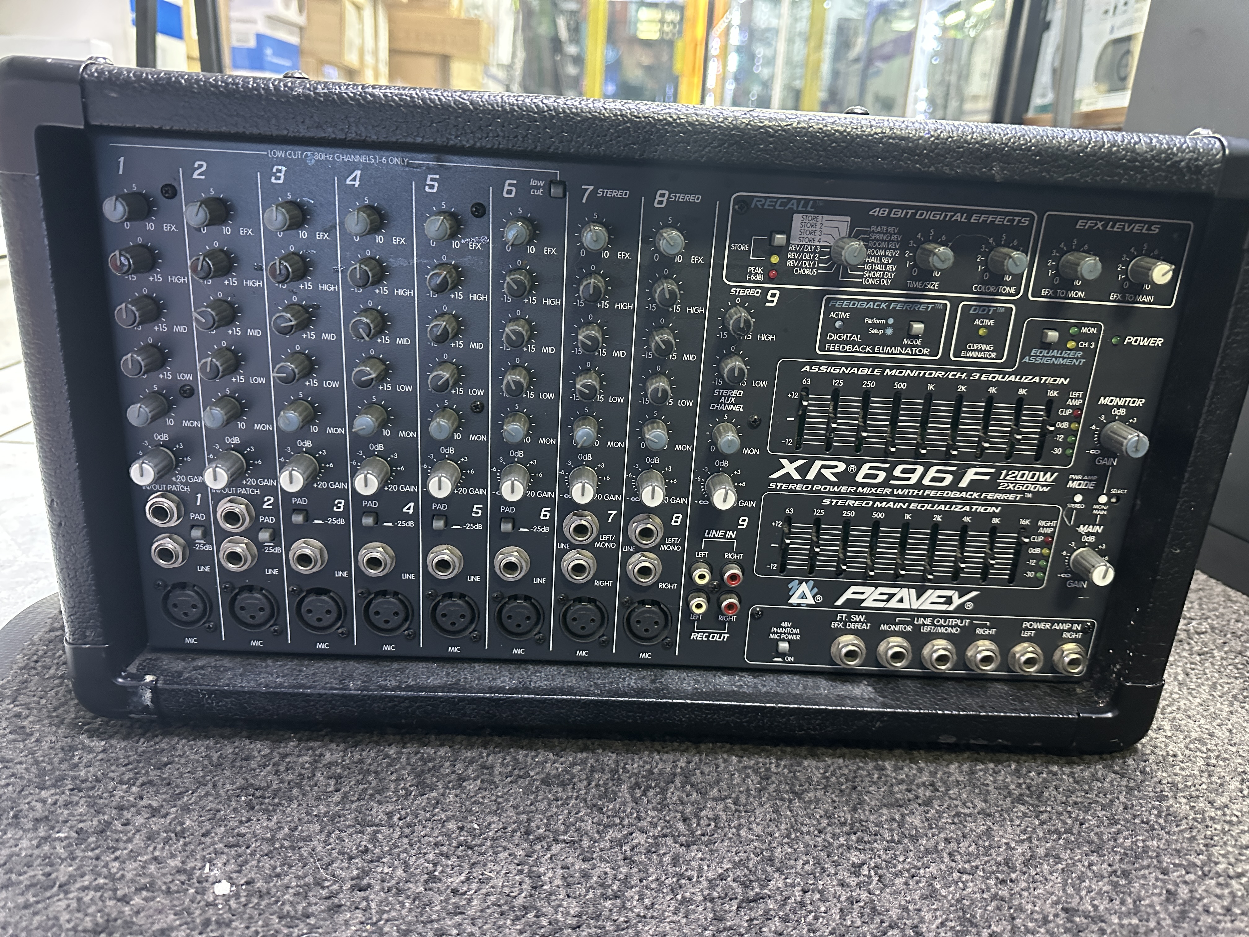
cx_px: 624
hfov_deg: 71.6
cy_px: 468
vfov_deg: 56.8
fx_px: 866
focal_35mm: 24
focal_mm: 6.86
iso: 800
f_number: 1.78
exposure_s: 1/33
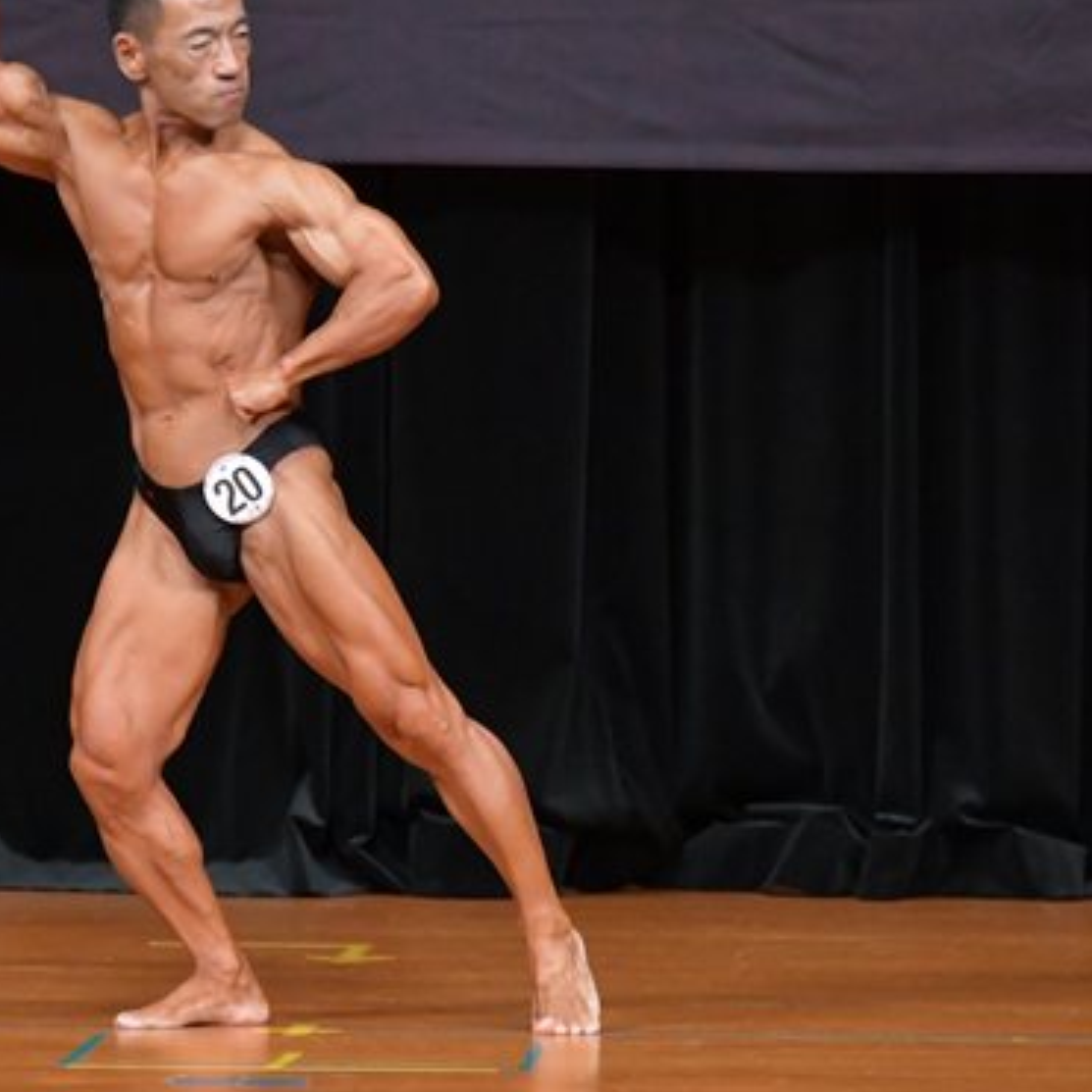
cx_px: 364
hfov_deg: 3.7
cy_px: 444
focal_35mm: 479
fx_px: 17096
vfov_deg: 3.7
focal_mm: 180
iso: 5000
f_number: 5.6
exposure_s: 1/400
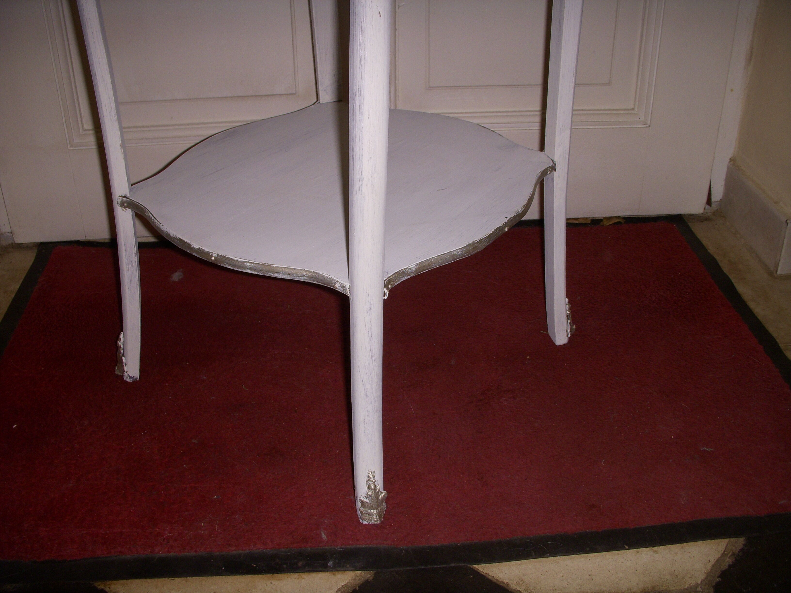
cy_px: 296
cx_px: 396
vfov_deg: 37.7
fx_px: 868
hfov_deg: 49.0
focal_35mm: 38
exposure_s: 1/30
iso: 100
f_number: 3.3
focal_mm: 6.3
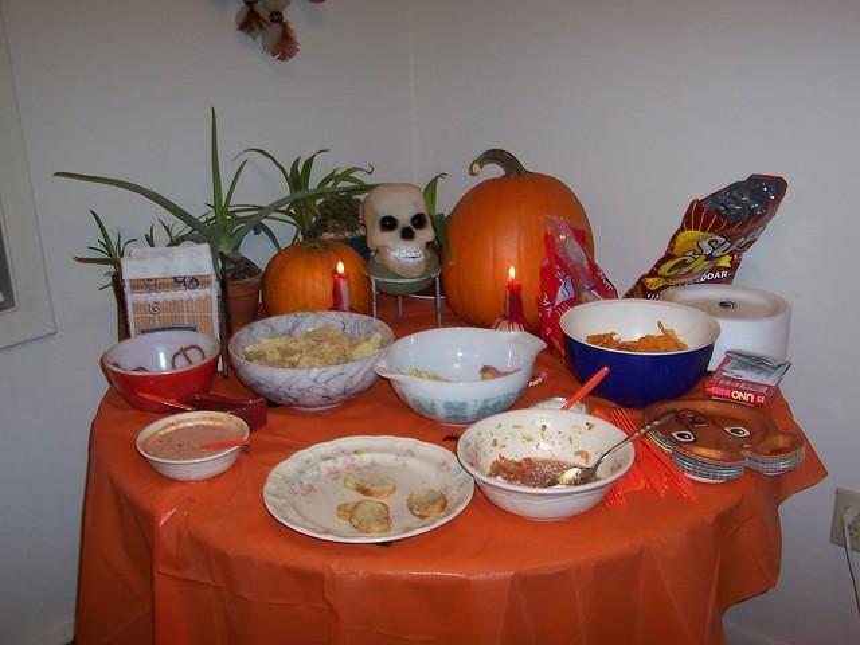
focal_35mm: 37
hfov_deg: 50.1
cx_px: 430
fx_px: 919
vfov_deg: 38.7
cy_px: 322
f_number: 2.8
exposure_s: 1/60
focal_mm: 5.6
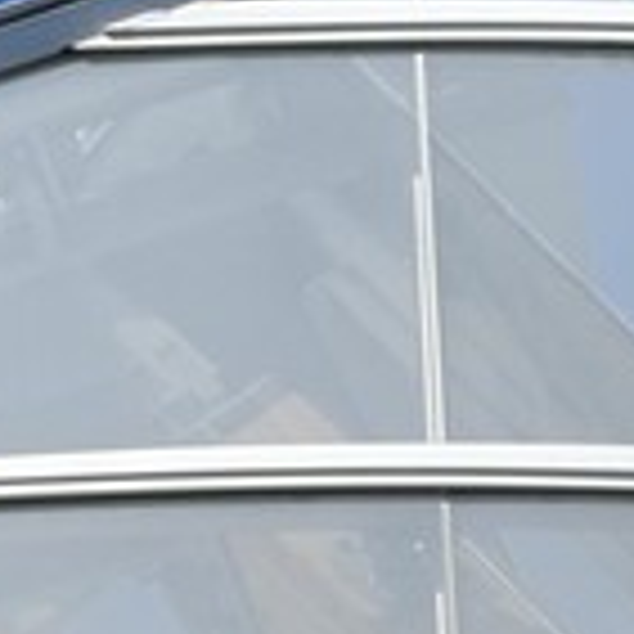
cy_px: 3040
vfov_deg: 2.5
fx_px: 13966
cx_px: 1180
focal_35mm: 674
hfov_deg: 2.6
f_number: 16
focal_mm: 70
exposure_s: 1/250
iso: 200
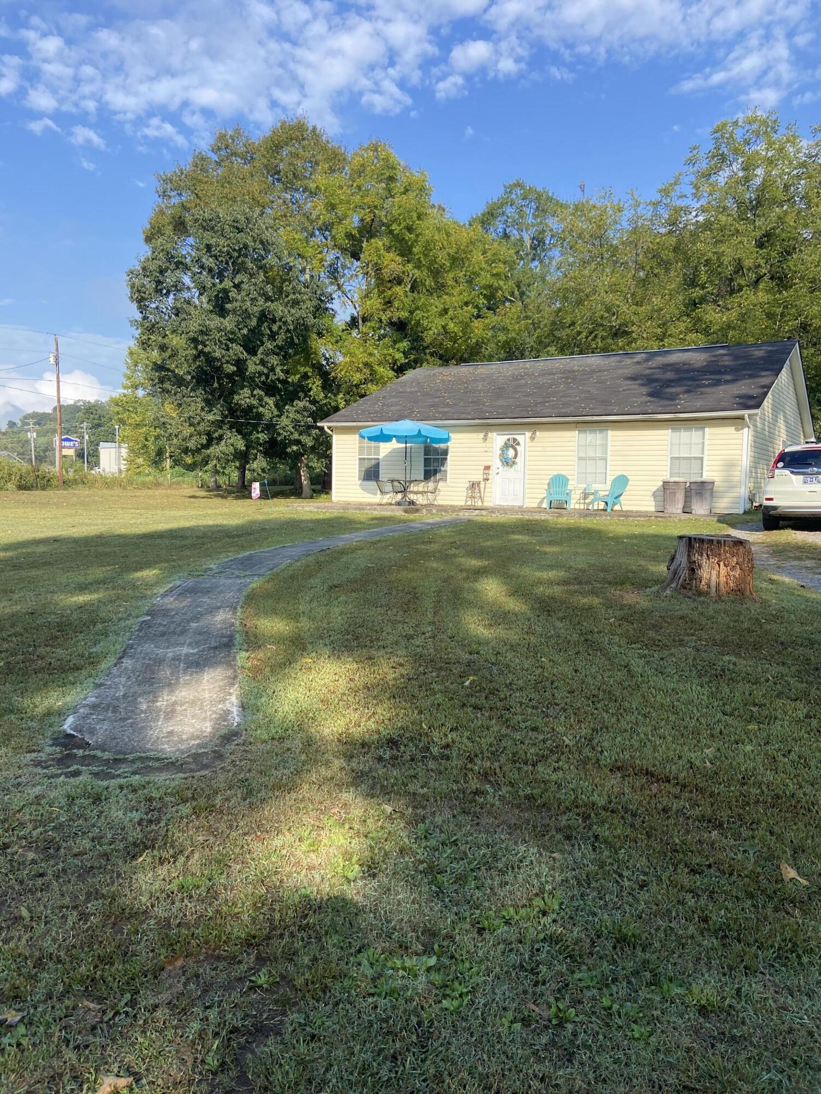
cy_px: 547
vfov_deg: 67.3
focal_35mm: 26
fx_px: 822
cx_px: 410
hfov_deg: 53.1
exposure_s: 1/1464
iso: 32
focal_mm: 4.25
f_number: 1.8
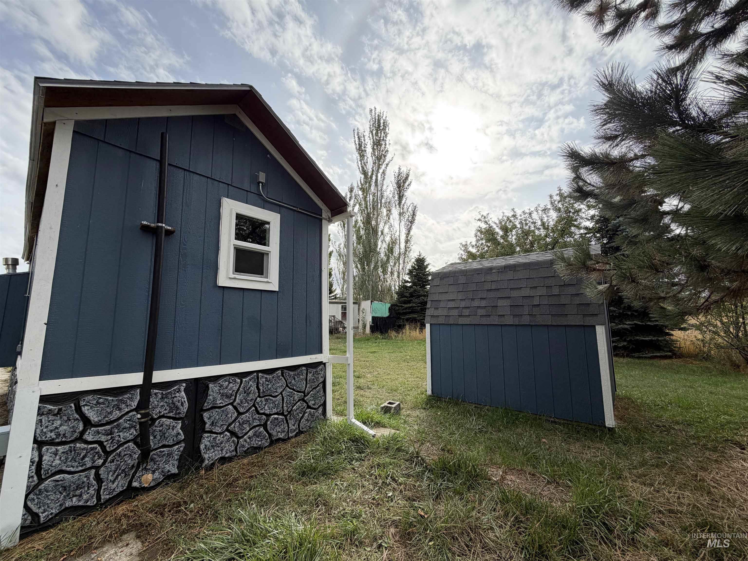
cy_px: 280
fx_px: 303
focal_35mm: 14
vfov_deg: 85.7
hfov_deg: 102.1
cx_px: 374
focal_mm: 2.22
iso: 32
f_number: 2.2
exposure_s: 1/770
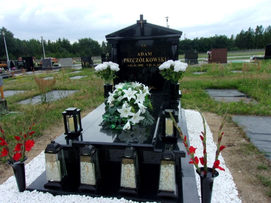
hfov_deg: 65.3
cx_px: 136
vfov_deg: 51.4
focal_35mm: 27
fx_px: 211
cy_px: 102
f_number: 10.4
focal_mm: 4.9
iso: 80
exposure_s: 1/45
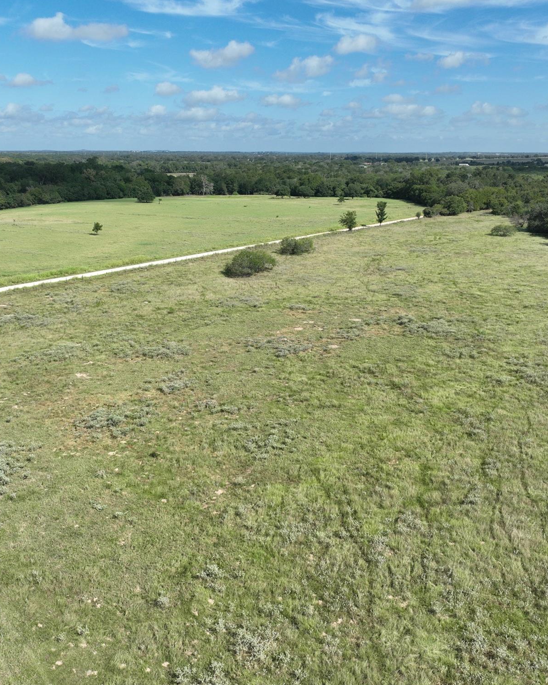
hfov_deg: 45.8
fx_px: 649
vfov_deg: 55.7
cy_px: 341
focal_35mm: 32
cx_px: 272
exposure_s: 1/1600
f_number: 2.8
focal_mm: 12.29
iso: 100
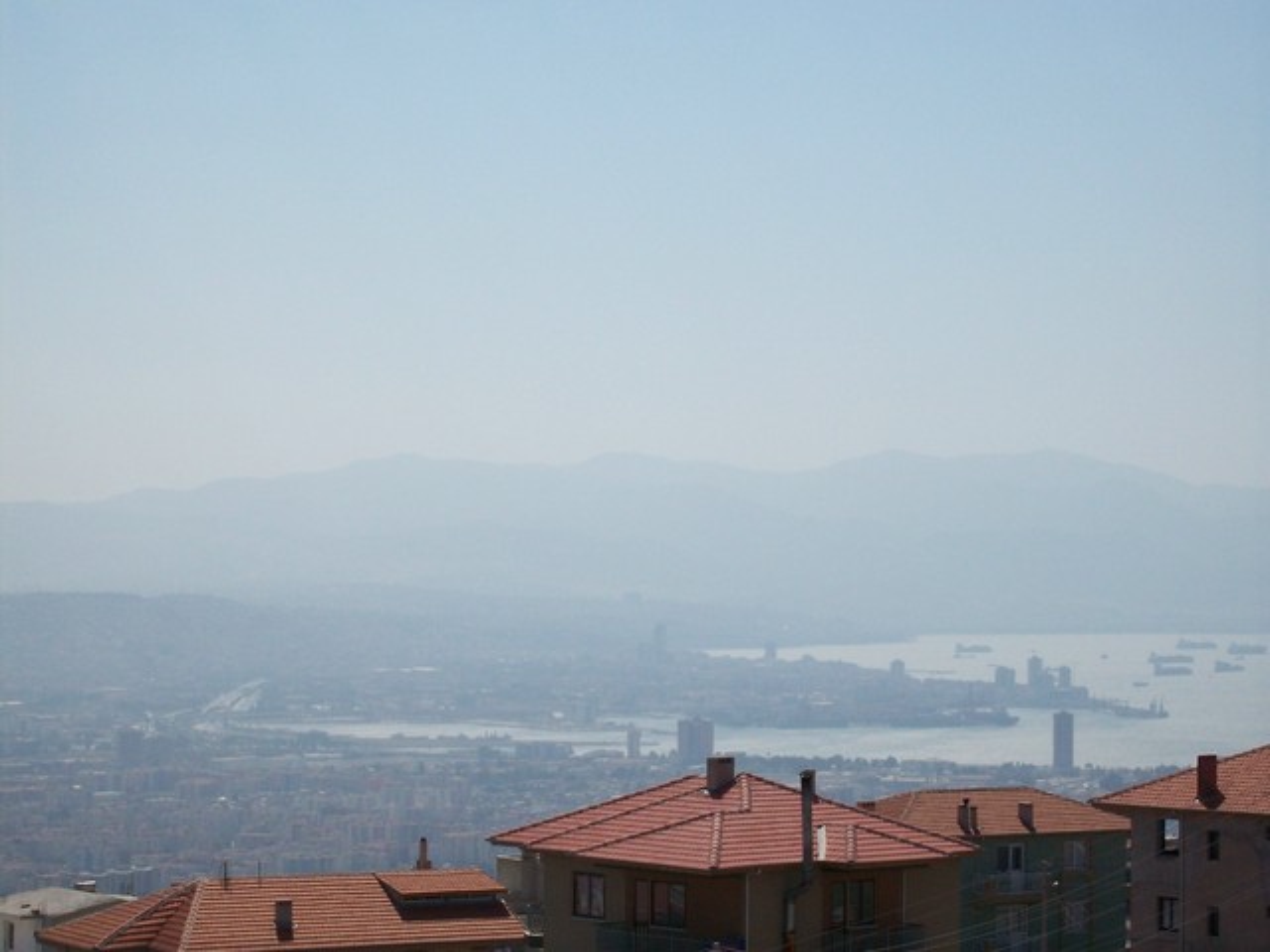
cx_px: 635
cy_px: 476
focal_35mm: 108
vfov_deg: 13.7
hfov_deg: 18.2
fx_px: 3962
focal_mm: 18
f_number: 8.5
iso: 80
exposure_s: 1/483
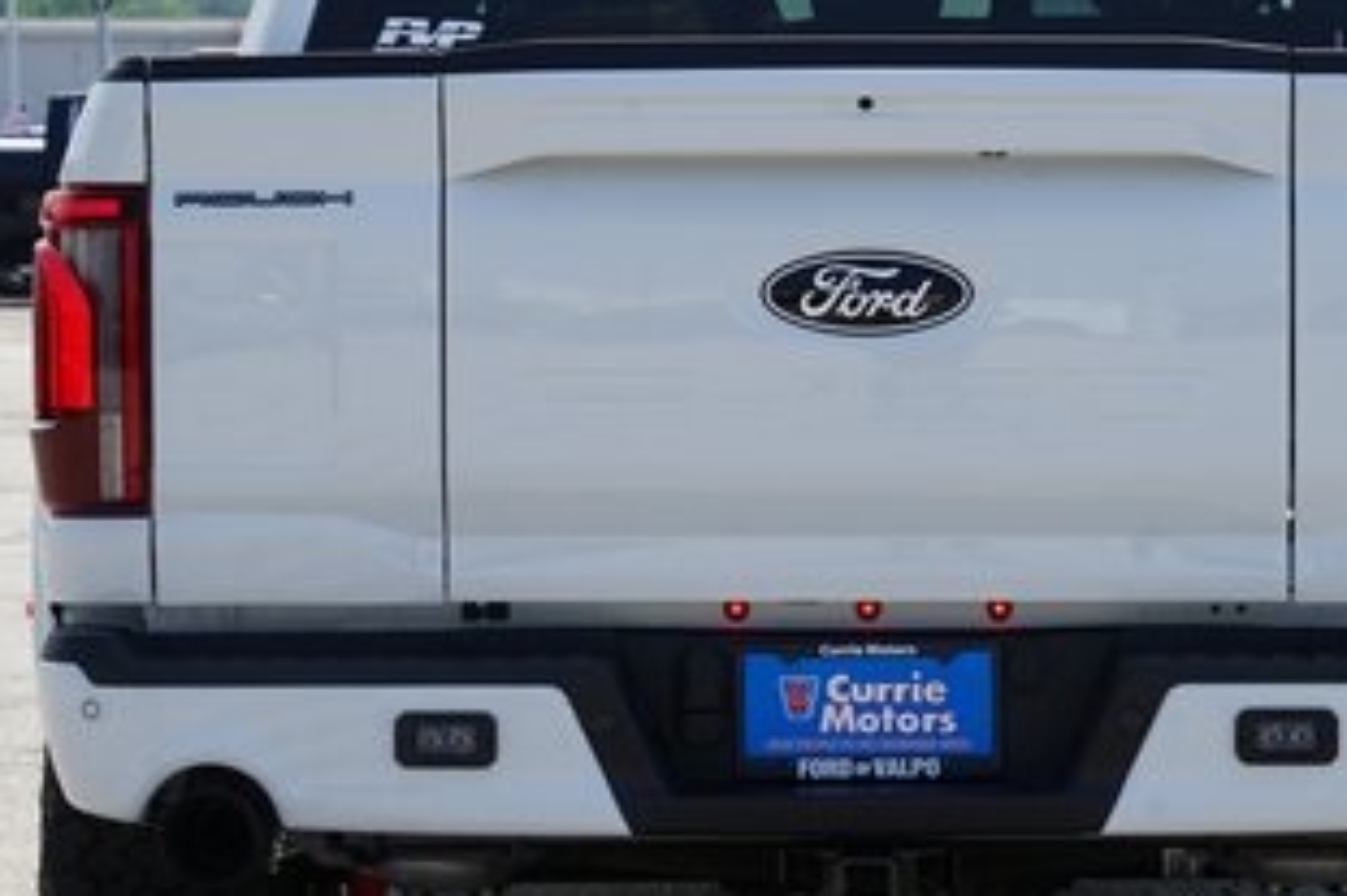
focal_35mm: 171
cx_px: 858
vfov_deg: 8.0
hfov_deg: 12.0
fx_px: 6395
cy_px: 387
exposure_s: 1/125
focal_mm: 83
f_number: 11
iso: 100
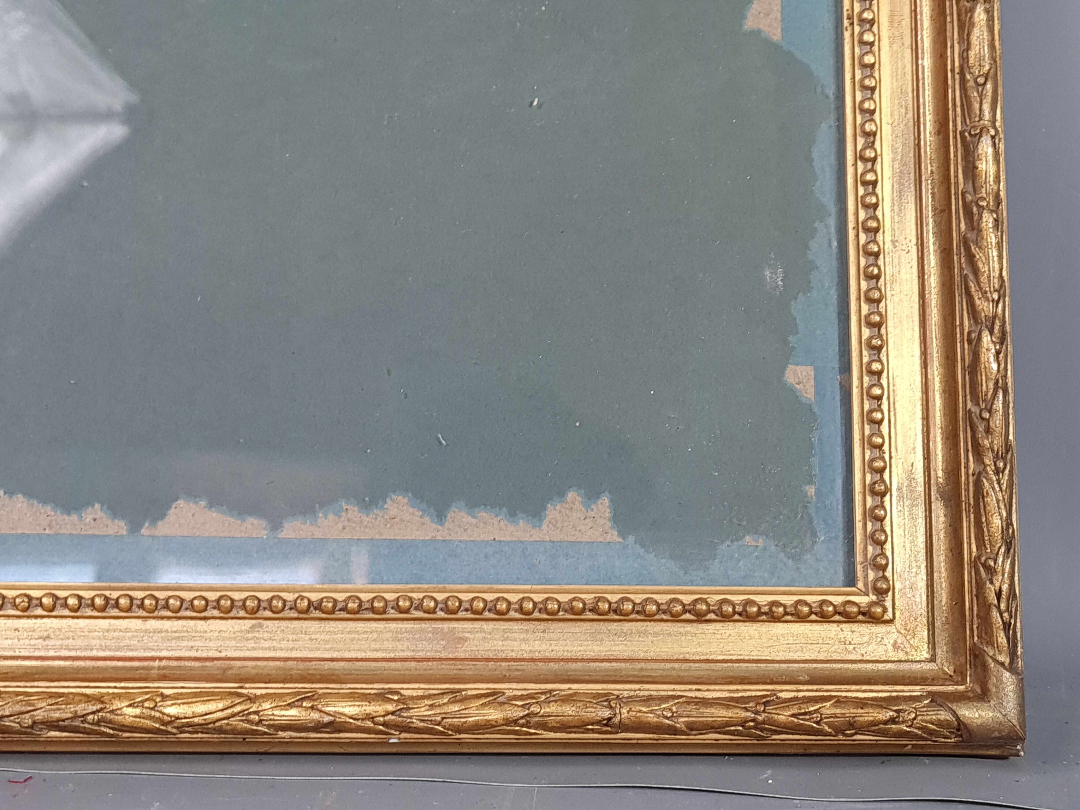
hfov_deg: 67.3
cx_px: 540
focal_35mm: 26
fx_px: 811
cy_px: 405
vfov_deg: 53.1
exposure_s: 1/50
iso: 100
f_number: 1.8
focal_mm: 5.4
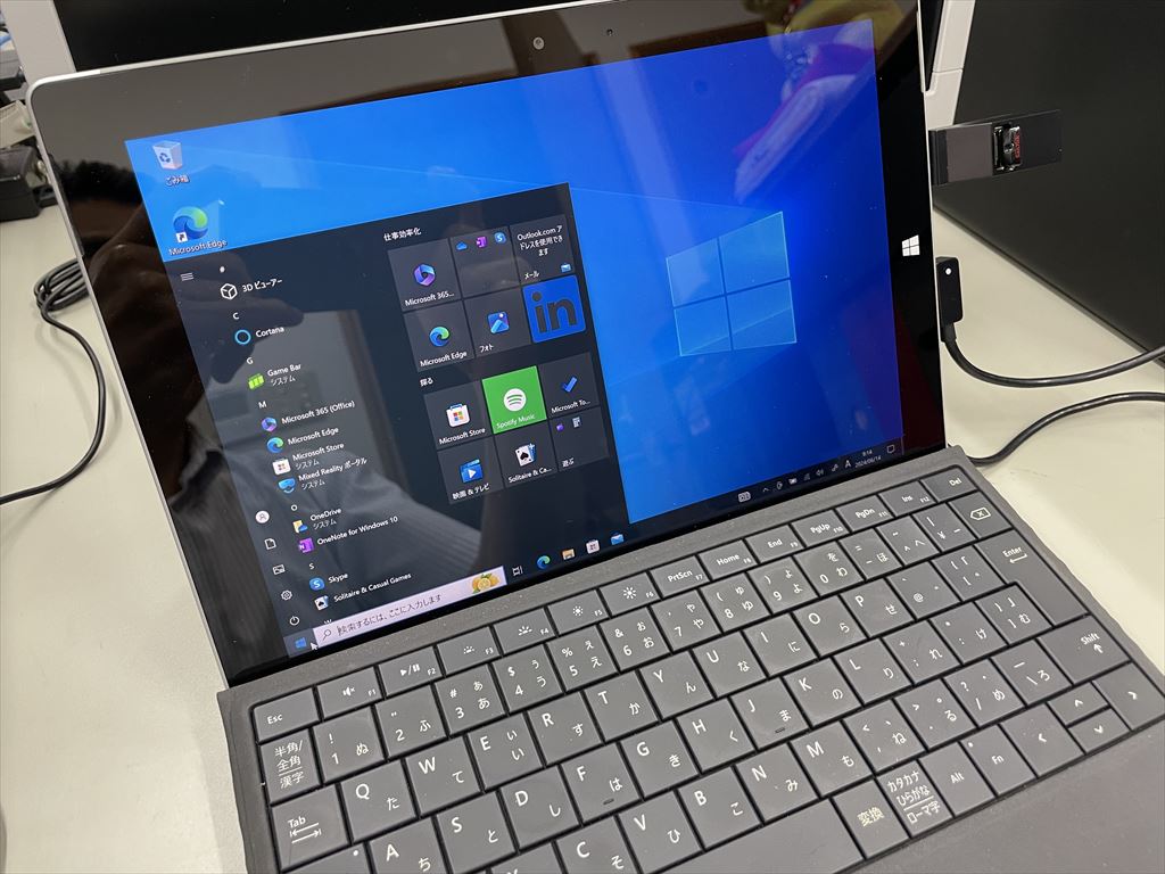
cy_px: 437
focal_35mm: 26
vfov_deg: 53.1
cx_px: 582
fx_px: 875
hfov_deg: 67.3
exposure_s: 1/60
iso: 125
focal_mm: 4.2
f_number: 1.6
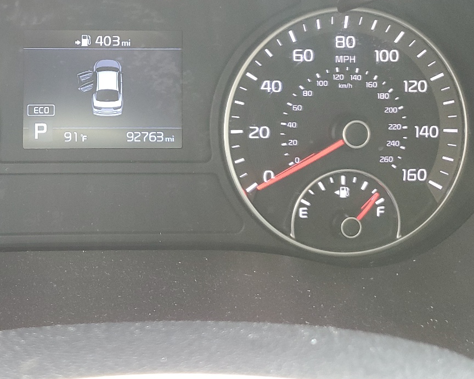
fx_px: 659
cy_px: 75
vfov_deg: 31.3
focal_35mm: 47
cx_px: 79
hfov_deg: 37.8
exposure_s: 1/60.2
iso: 88
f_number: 1.5
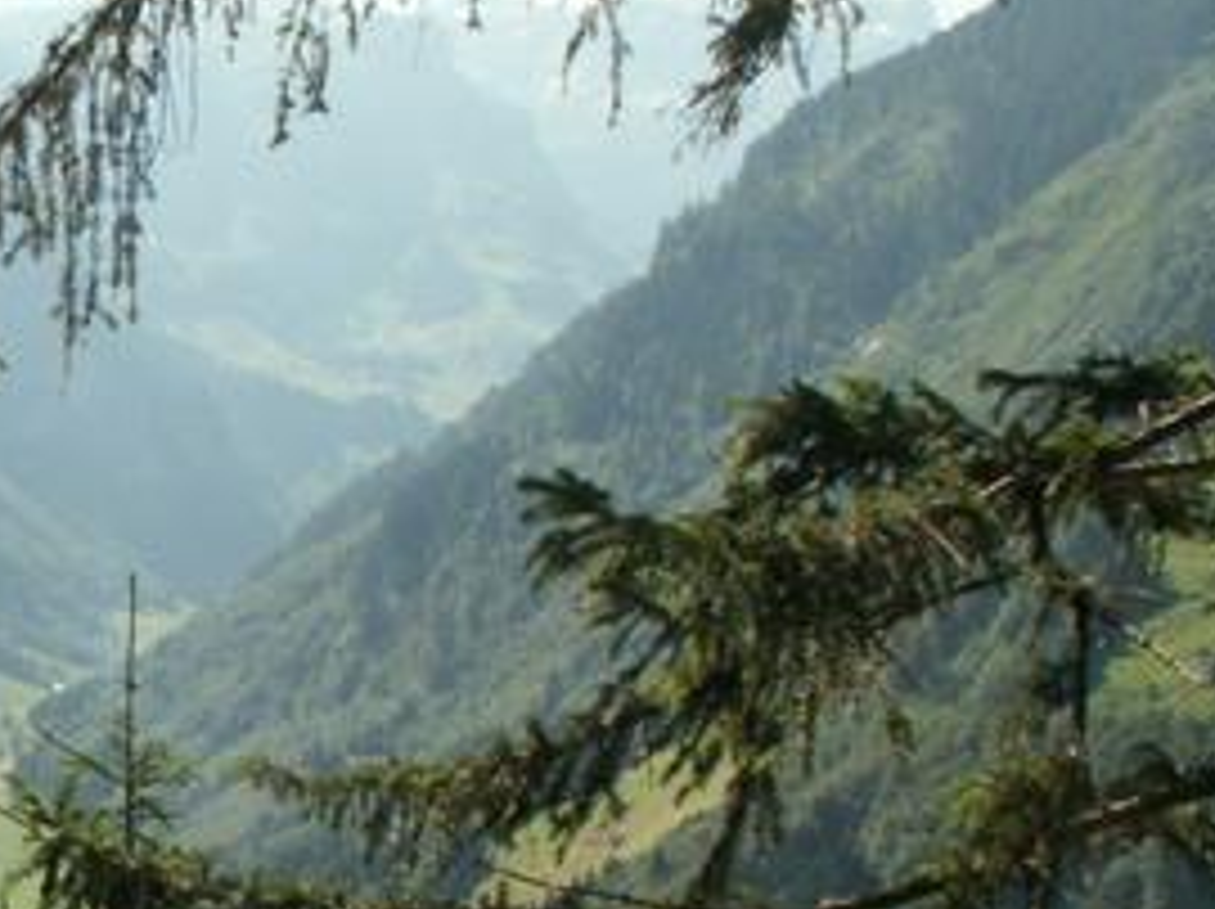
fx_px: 2911
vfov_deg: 17.6
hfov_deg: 22.5
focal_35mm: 83
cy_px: 684
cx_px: -50
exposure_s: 1/100
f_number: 8
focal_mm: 5.86
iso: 50
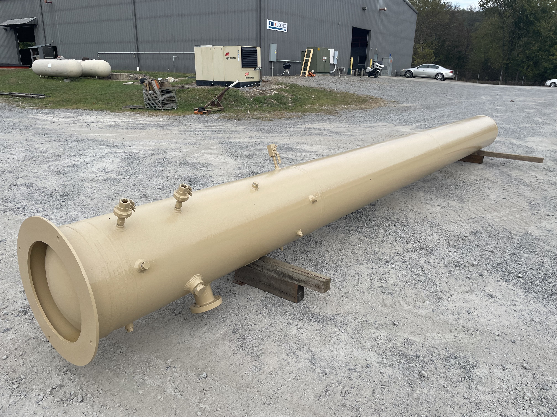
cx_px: 278
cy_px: 208
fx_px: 418
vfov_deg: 53.1
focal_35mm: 26
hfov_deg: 67.3
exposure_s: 1/1247
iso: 32
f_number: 1.6
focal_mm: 4.2
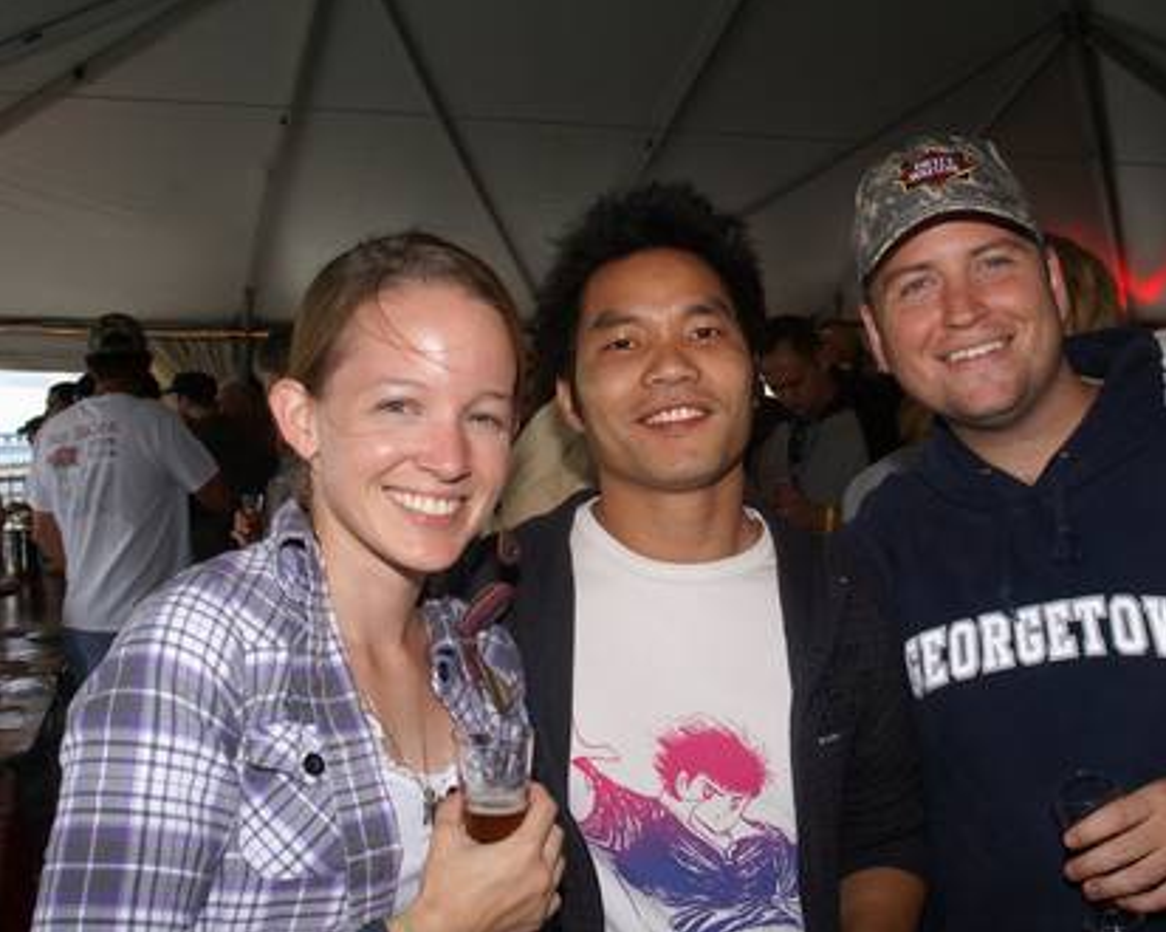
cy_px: 462
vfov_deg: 36.5
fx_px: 1414
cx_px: 703
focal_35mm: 41
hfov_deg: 44.6
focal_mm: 24
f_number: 13
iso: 400
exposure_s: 1/60
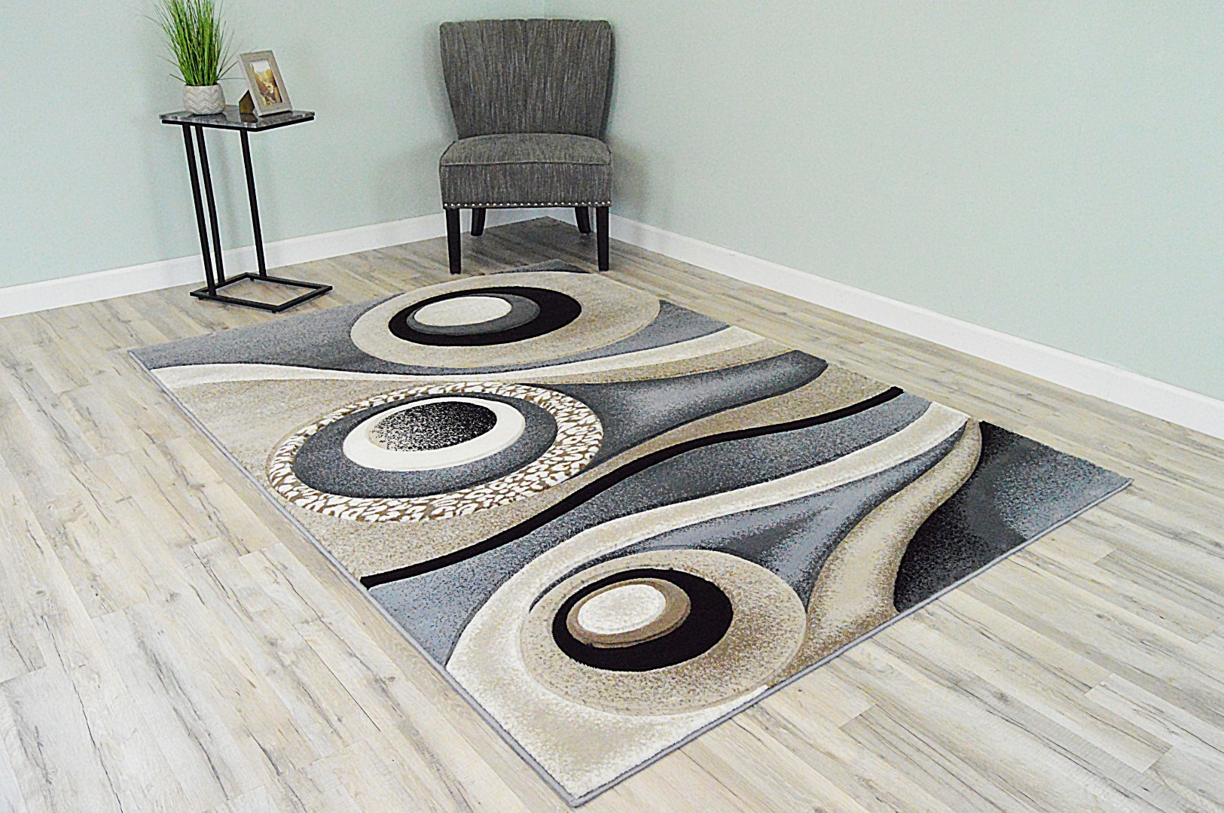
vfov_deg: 39.9
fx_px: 1121
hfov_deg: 57.3
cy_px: 406
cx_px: 612
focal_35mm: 33
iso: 6400
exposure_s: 1/160
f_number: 6.3
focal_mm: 22
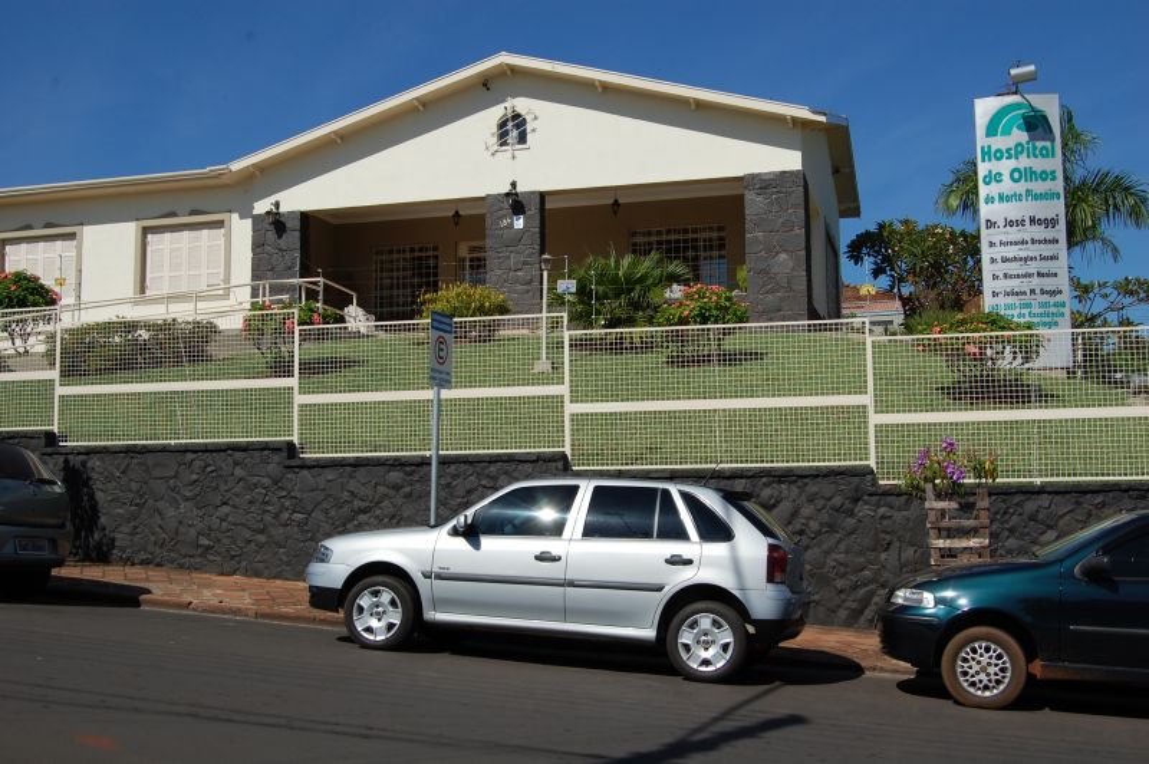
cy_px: 382
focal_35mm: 39
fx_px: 1244
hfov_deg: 49.6
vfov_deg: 34.2
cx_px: 574
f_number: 11
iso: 200
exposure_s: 1/500
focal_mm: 26
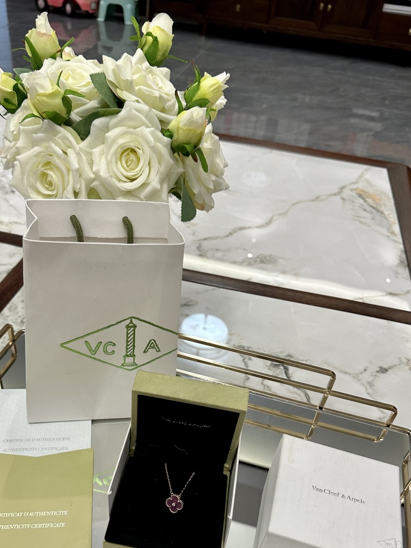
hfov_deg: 45.2
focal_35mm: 31
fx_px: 491
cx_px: 169
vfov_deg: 57.5
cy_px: 347
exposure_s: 1/100
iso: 160
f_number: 1.78
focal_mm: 6.86
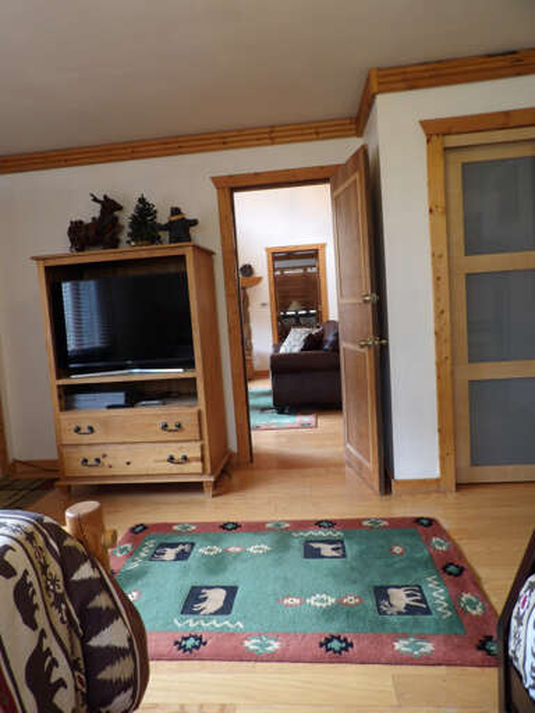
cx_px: 268
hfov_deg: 56.8
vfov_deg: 71.6
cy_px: 356
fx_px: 495
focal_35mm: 24
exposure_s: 1/17
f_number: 3.2
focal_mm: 4.3
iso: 202
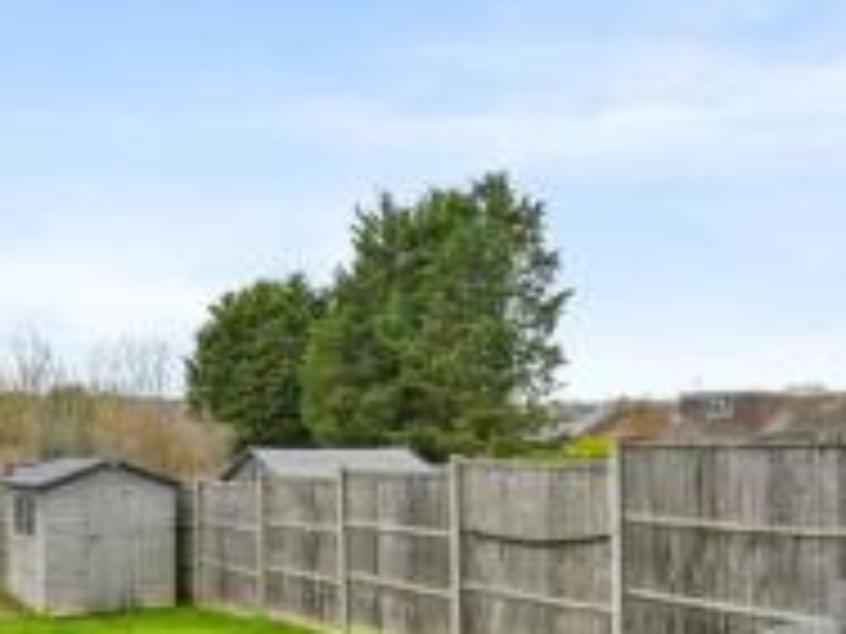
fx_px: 831
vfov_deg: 40.3
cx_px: 405
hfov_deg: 53.9
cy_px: 492
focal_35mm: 34
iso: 250
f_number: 8
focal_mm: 14
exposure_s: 1/13
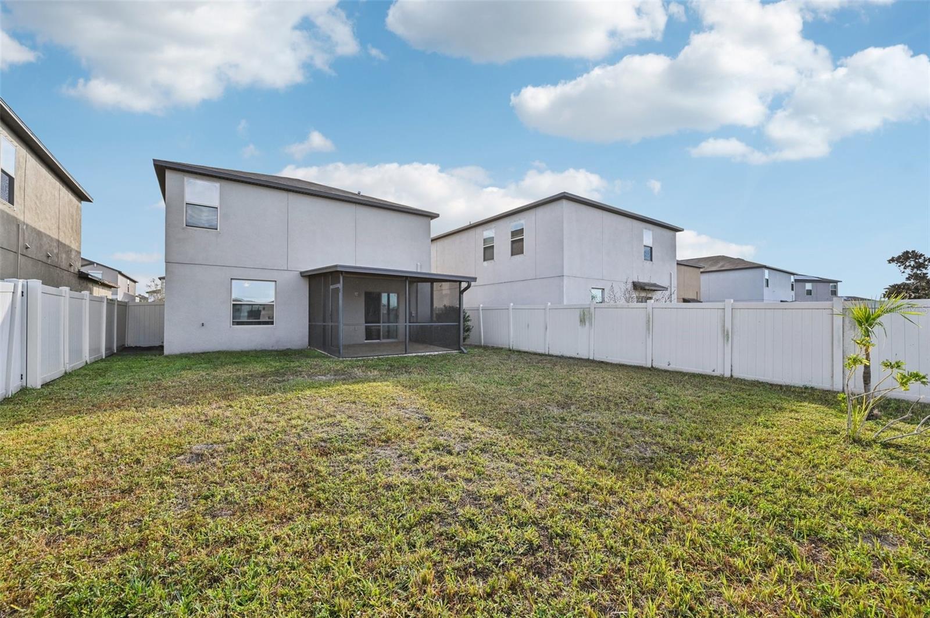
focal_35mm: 14
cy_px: 309
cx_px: 465
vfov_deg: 81.1
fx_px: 361
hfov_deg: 104.3
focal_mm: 14
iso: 400
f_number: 8
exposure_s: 1/500
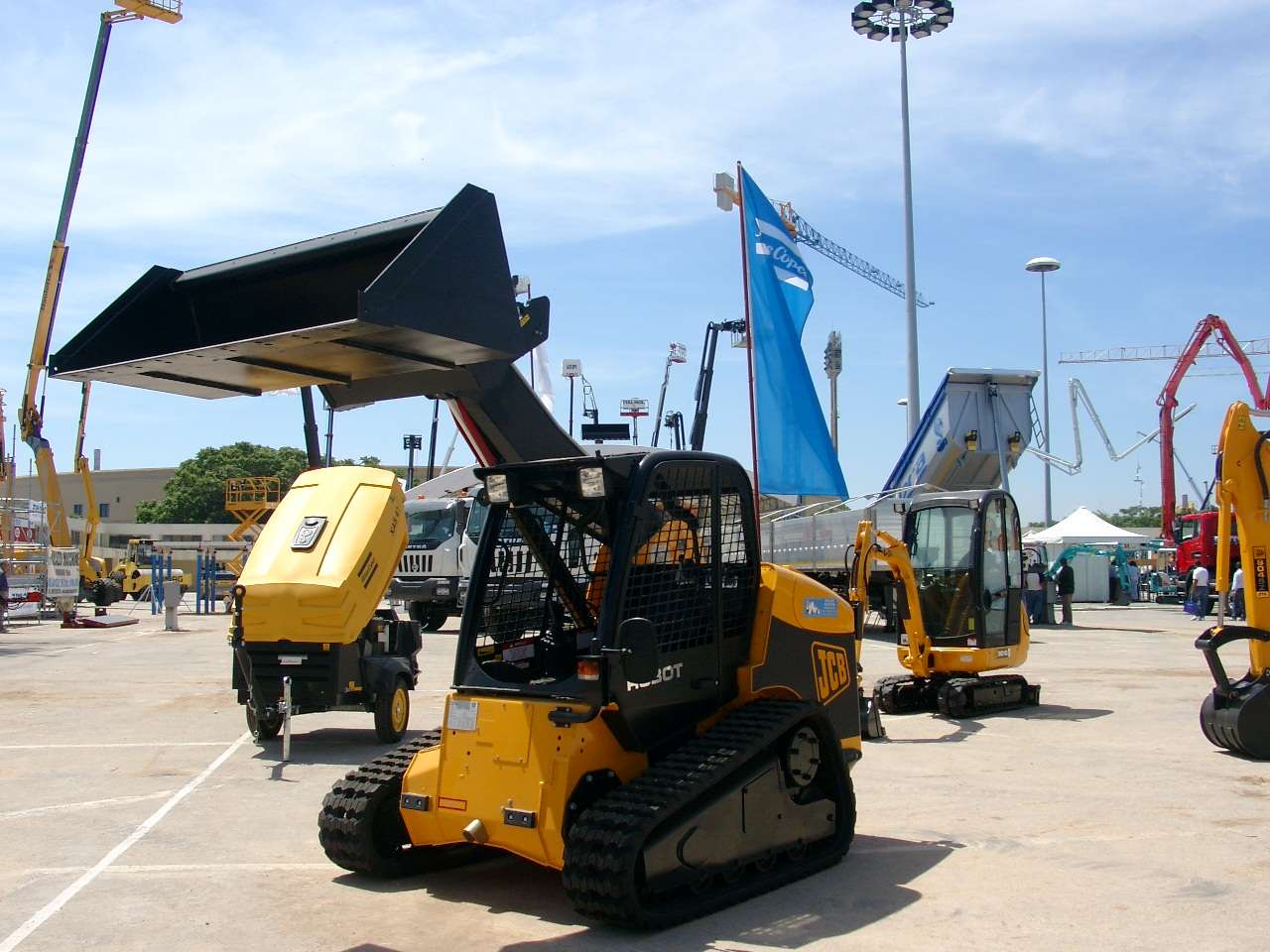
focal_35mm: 34
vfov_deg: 41.8
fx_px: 1247
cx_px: 635
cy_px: 476
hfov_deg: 54.0
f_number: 4
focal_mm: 7.13
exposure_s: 1/887
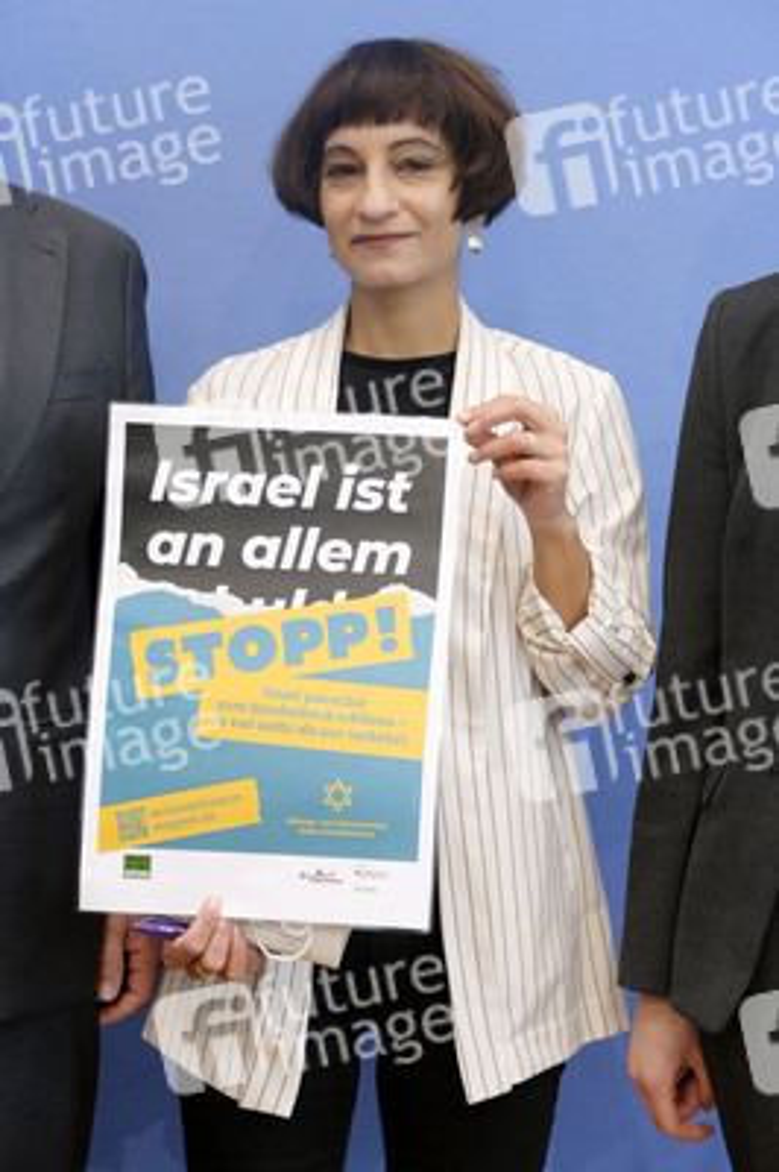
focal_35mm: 100
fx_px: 3251
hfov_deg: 13.7
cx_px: 390
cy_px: 586
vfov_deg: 20.4
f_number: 5.3
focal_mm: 100
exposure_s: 1/400
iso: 4000
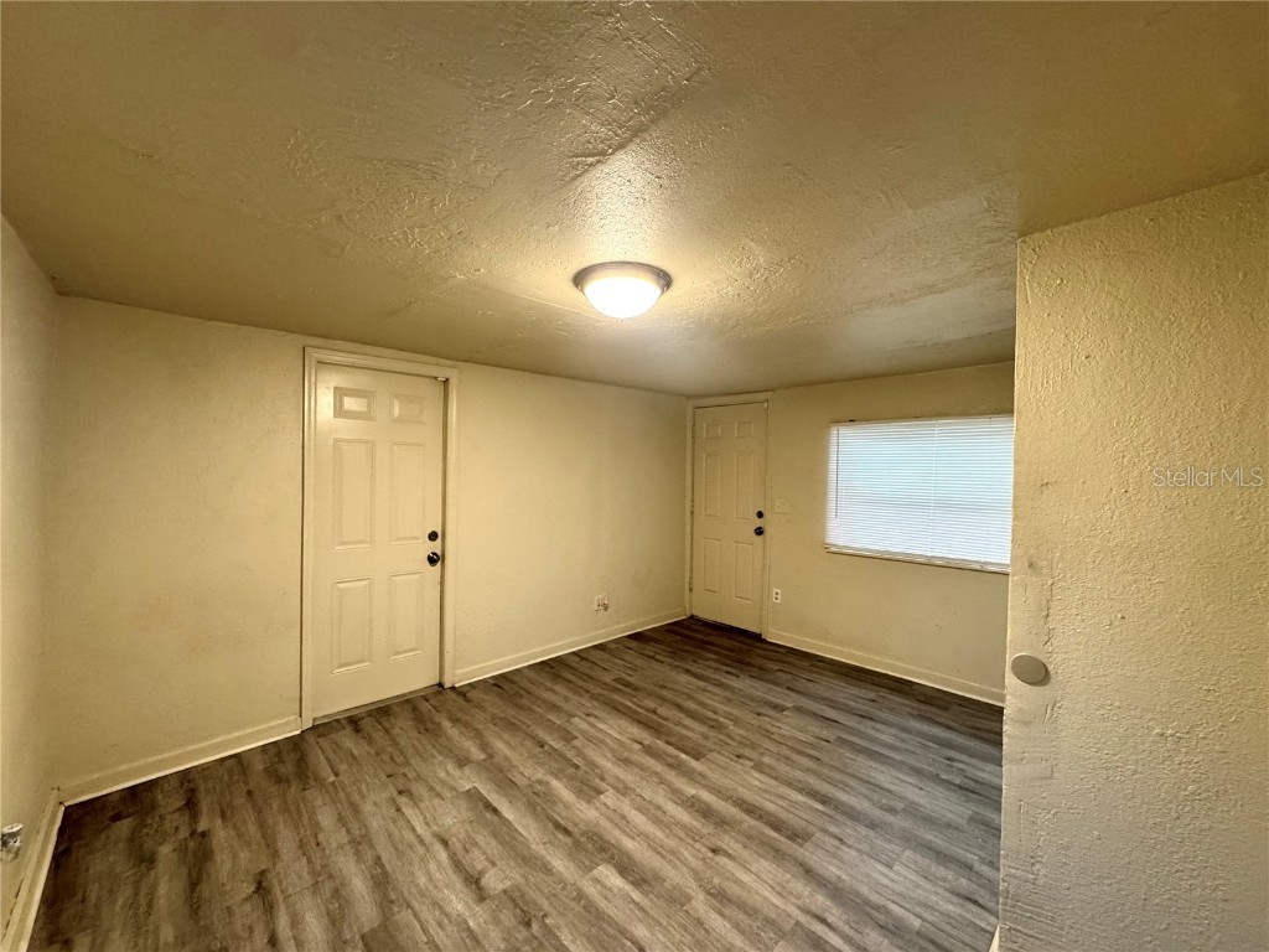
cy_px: 476
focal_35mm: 14
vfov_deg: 85.7
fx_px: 513
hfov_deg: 102.1
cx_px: 634
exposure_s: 1/60
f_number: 2.2
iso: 250
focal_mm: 2.22
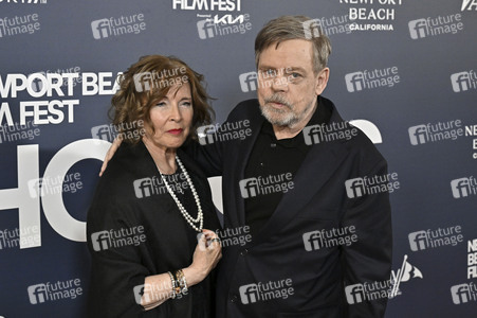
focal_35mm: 56
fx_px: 741
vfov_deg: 24.2
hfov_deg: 35.7
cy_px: 159
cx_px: 238
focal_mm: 56
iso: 2500
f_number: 5.6
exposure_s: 1/320
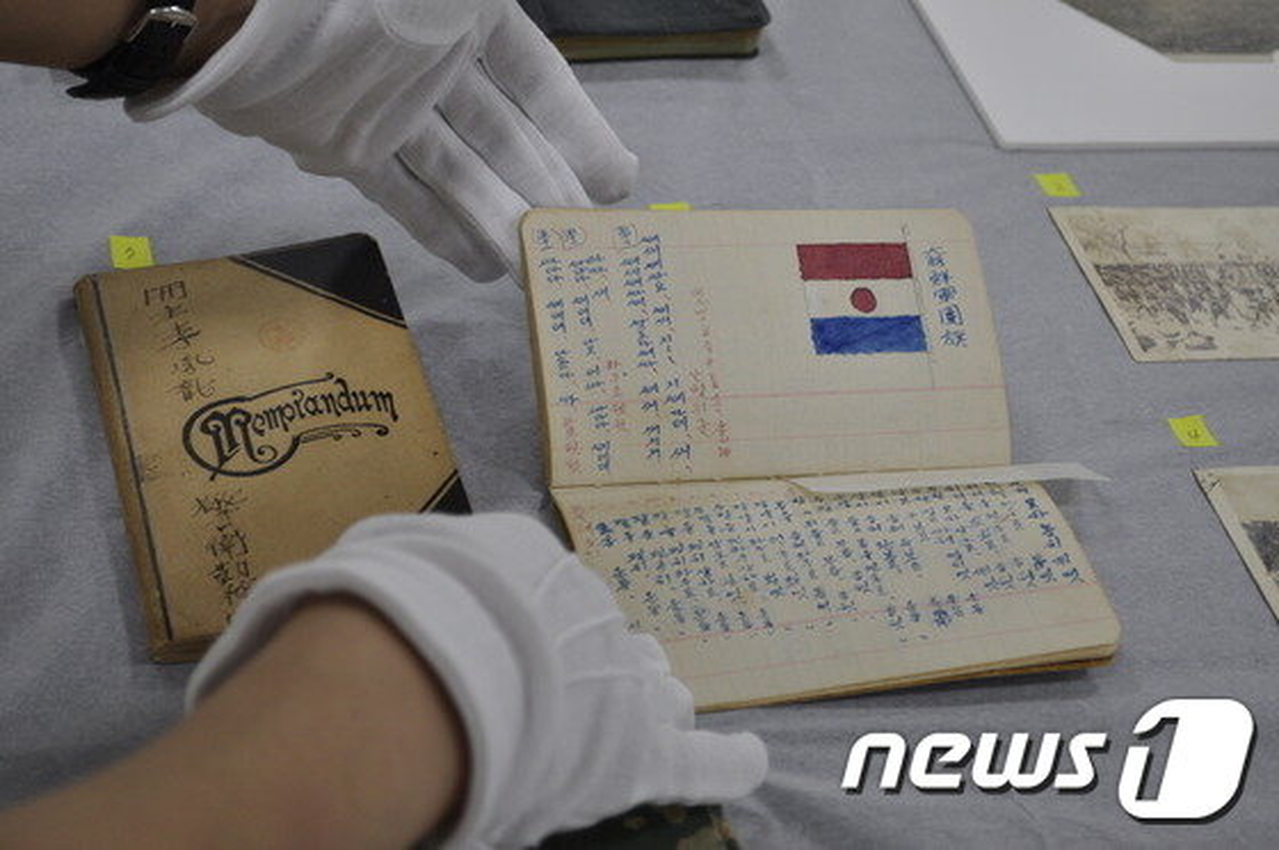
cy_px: 425
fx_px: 2555
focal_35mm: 72
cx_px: 640
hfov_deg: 28.1
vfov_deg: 18.9
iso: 640
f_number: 5.6
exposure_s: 1/60
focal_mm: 48
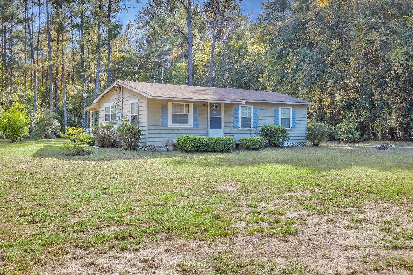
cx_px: 206
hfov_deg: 53.1
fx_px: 413
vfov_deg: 36.9
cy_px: 138
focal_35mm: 36
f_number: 8
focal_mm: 24
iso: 250
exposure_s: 1/480
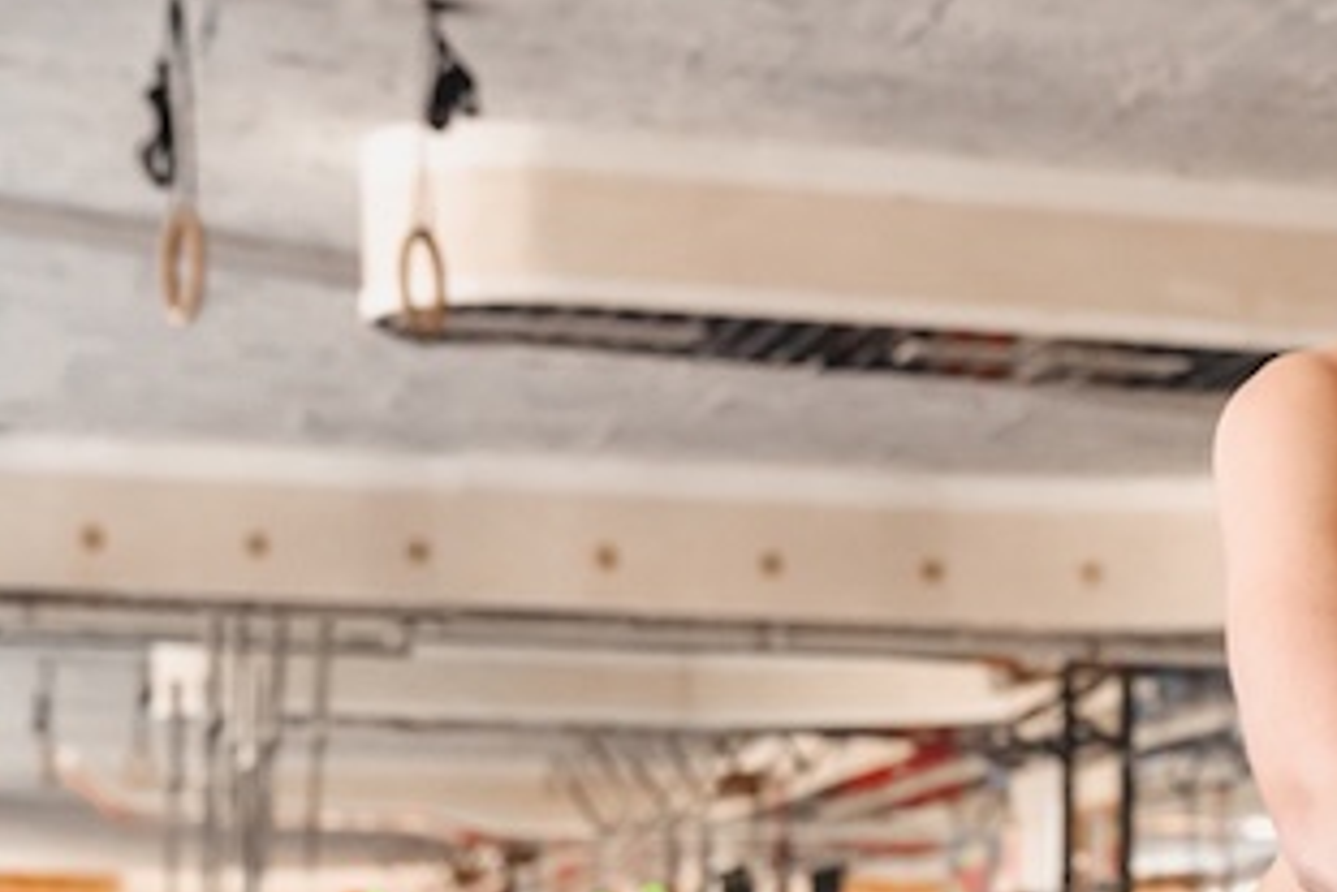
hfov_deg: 16.5
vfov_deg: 11.7
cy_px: 840
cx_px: 1798
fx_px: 4310
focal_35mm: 116
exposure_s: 1/250
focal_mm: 40
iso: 1600
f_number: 4
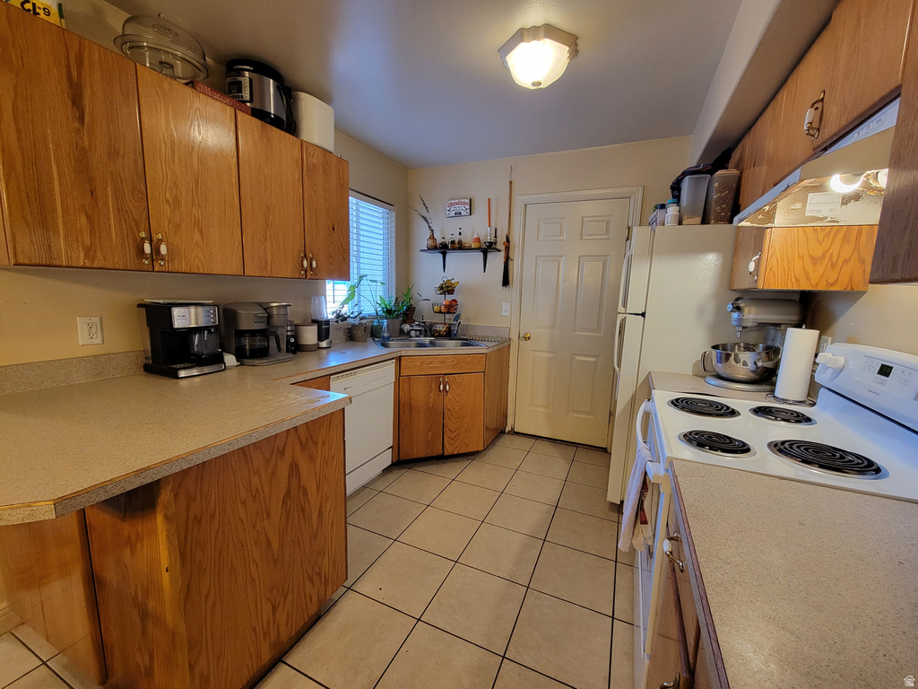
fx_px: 345
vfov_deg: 89.9
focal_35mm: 13
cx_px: 459
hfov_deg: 106.2
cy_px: 344
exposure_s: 1/40
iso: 320
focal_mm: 2.2
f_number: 2.2
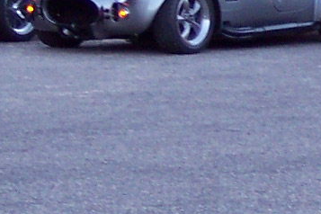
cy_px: -13
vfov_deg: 4.5
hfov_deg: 6.7
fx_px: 2693
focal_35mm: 302
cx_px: 510
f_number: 3.4
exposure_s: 1/45
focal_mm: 10.7
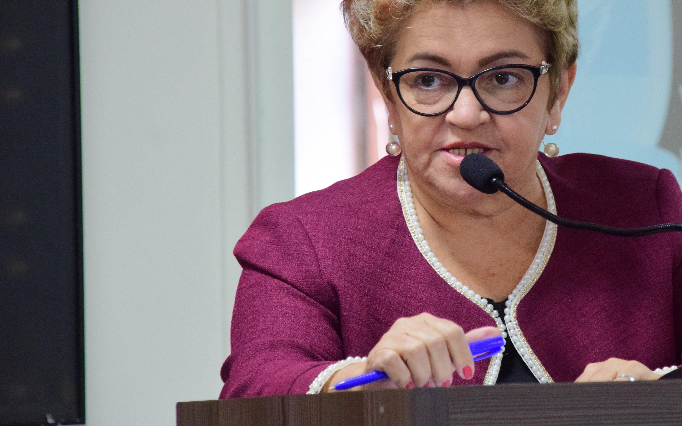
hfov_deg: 7.4
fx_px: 5274
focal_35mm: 284
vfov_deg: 4.6
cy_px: 172
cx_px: 488
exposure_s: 1/60
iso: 1600
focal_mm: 125
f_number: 5.6
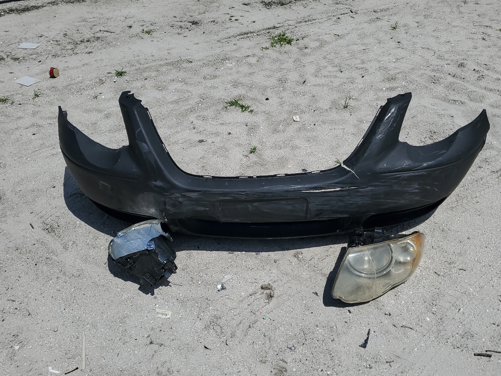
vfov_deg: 44.0
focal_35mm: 32
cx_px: 272
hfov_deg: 56.7
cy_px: 215
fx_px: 463
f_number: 1.5
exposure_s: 1/10000
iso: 50
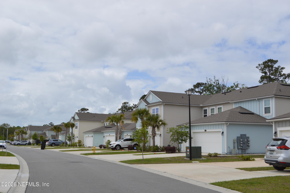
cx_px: 145
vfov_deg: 34.1
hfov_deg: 49.6
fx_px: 314
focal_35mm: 39
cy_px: 96
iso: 100
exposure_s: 1/320
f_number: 9
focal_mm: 26
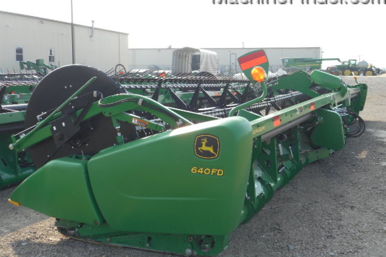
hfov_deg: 42.8
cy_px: 133
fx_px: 493
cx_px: 193
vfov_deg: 29.2
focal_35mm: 46
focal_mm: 7.9
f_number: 4.7
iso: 80
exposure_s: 1/200
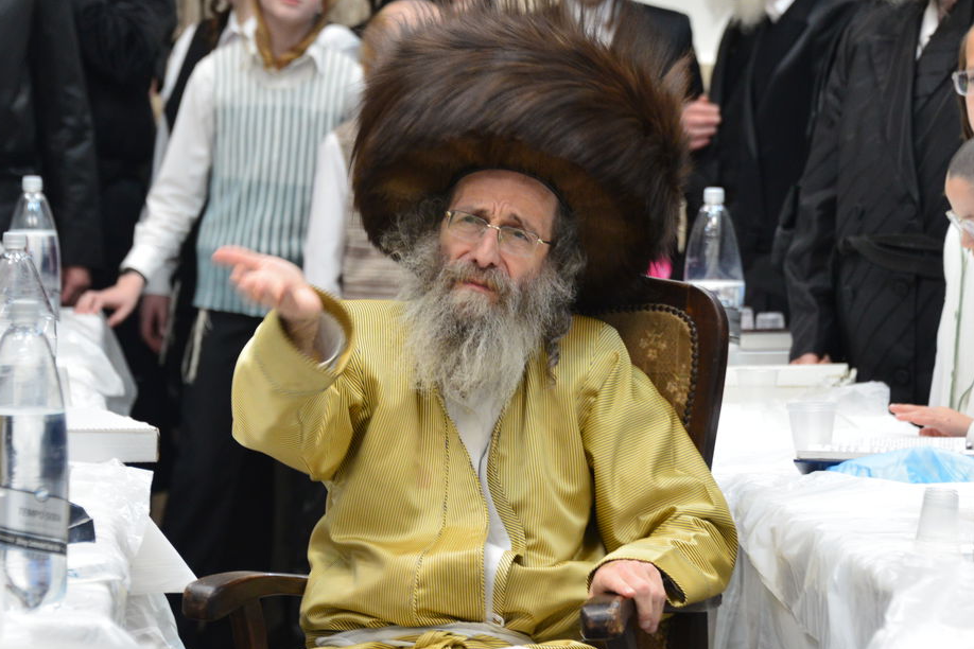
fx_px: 6601
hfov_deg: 8.4
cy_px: 333
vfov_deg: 5.6
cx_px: 446
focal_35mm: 244
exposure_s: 1/100
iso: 2000
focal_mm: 160
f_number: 5.6
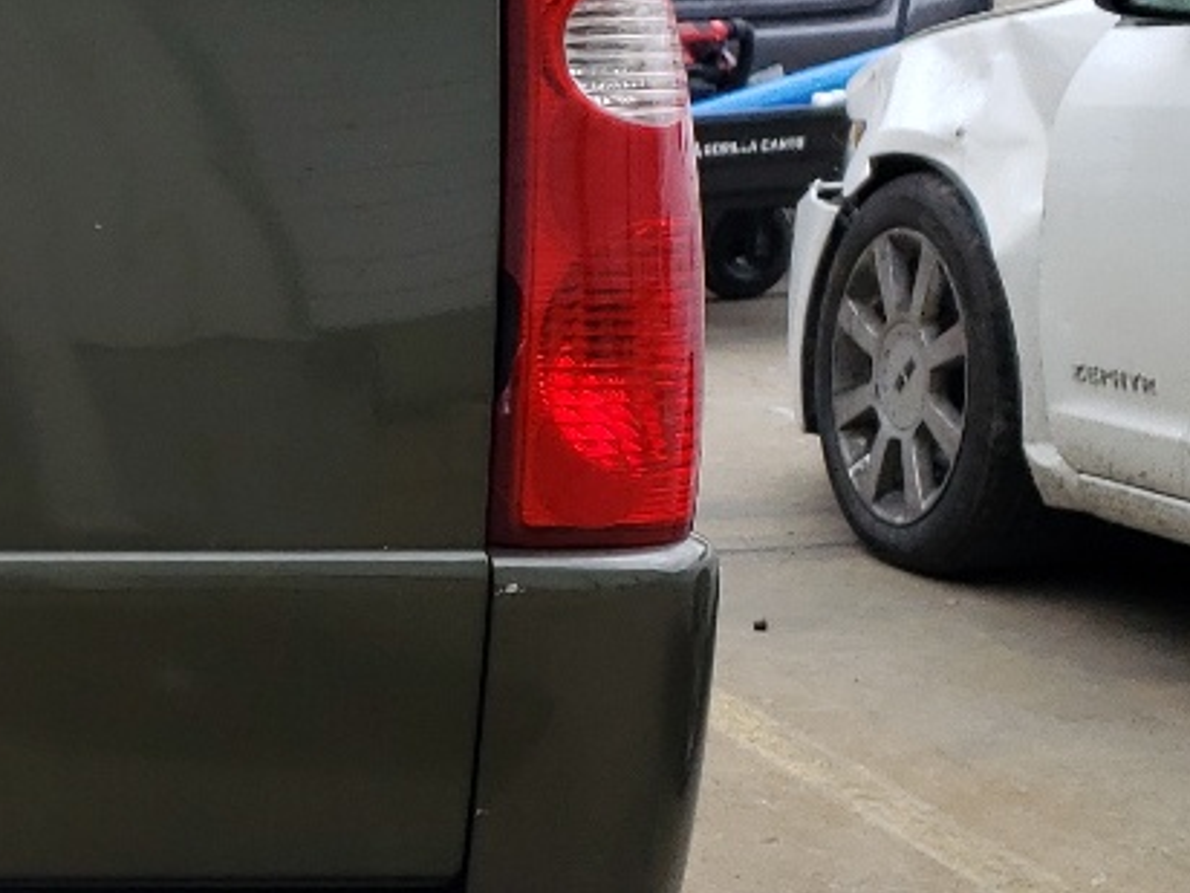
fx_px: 3472
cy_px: 549
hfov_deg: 17.0
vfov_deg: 14.6
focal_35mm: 101
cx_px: -739
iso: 50
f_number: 1.5
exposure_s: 1/1111
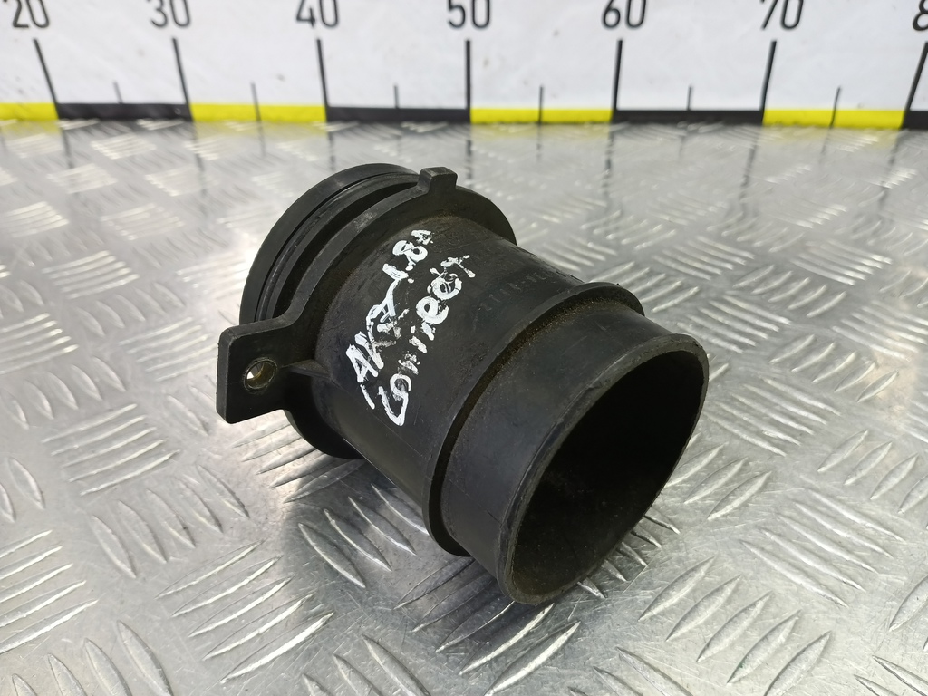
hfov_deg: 73.9
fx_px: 617
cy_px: 348
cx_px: 464
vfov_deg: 58.9
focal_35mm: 23
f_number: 1.6
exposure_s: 1/50
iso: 189
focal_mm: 4.11
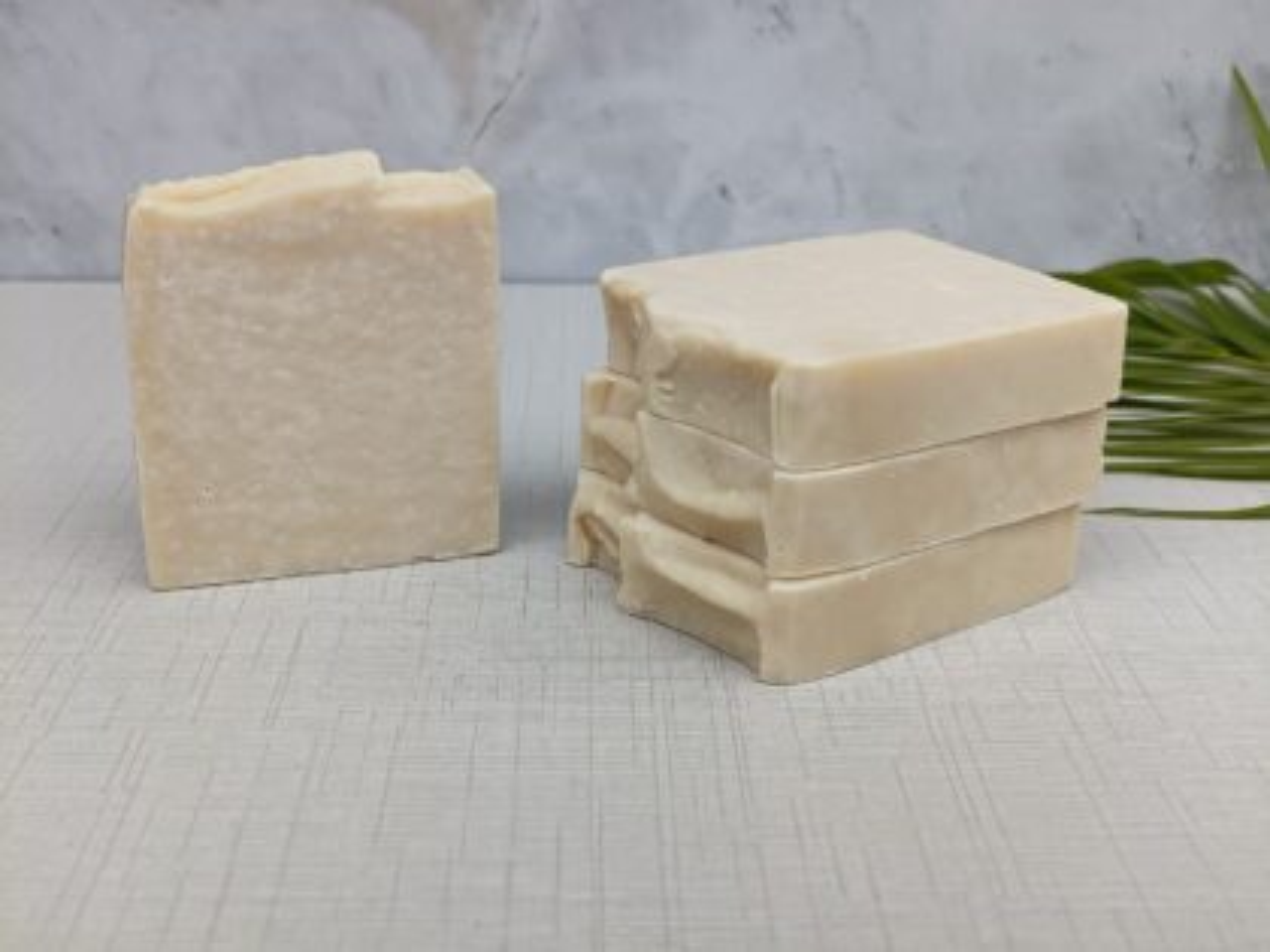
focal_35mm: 47
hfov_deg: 40.4
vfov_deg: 30.9
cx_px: 635
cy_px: 476
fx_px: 1724
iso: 64
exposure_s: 1/101
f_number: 4.5
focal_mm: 7.08
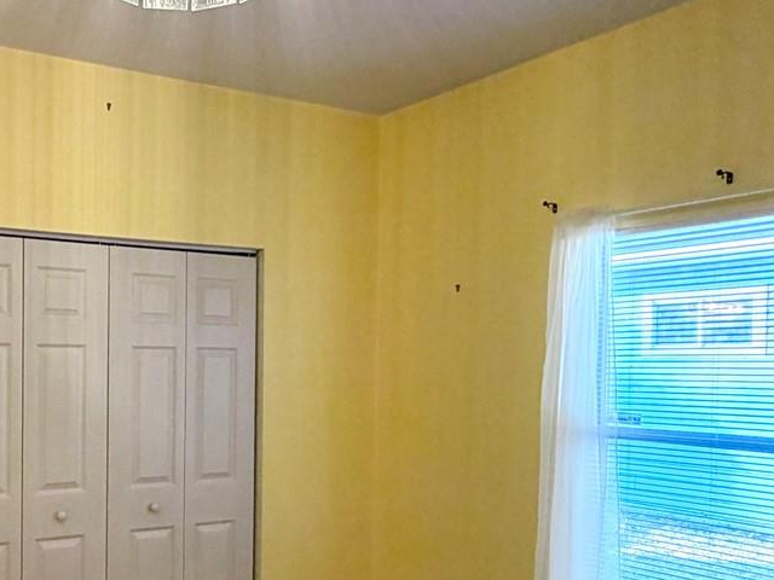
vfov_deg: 40.3
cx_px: 121
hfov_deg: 48.6
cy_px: 377
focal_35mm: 35
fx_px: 783
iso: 200
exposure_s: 1/60
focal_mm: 2.22
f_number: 2.2
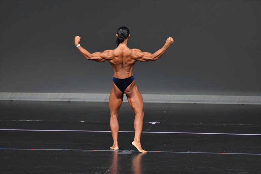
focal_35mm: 285
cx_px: 130
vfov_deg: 4.8
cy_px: 87
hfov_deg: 7.2
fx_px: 2065
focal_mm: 190
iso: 4000
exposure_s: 1/400
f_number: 5.6
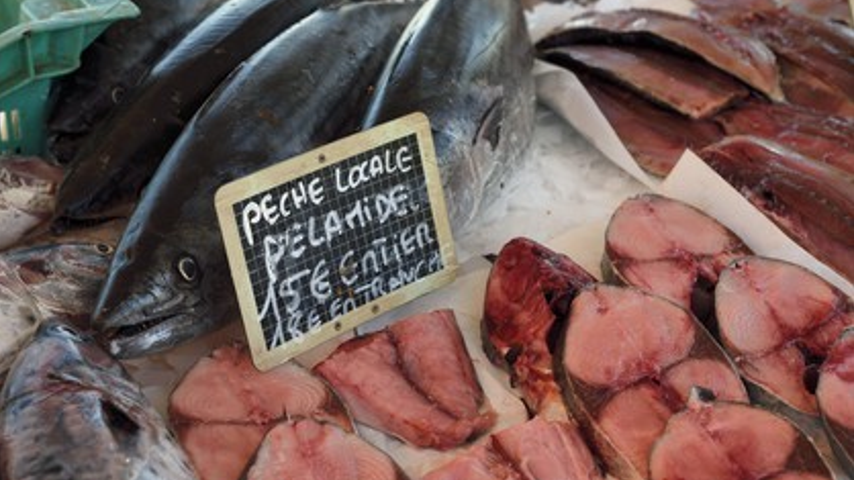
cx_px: 427
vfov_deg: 20.4
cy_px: 274
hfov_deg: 35.5
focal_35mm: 59
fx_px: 1336
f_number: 7.1
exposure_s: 1/125
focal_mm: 56
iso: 400
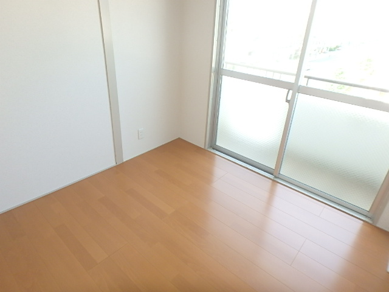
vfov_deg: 63.4
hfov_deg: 79.0
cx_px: 194
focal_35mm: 21
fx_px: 236
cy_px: 146
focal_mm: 3.7
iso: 200
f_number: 3.5
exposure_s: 1/60
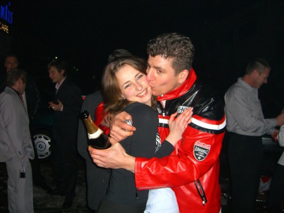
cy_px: 106
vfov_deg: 37.7
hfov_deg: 49.0
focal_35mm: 38
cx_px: 142
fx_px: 312
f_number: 2.8
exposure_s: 1/60
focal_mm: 7.9
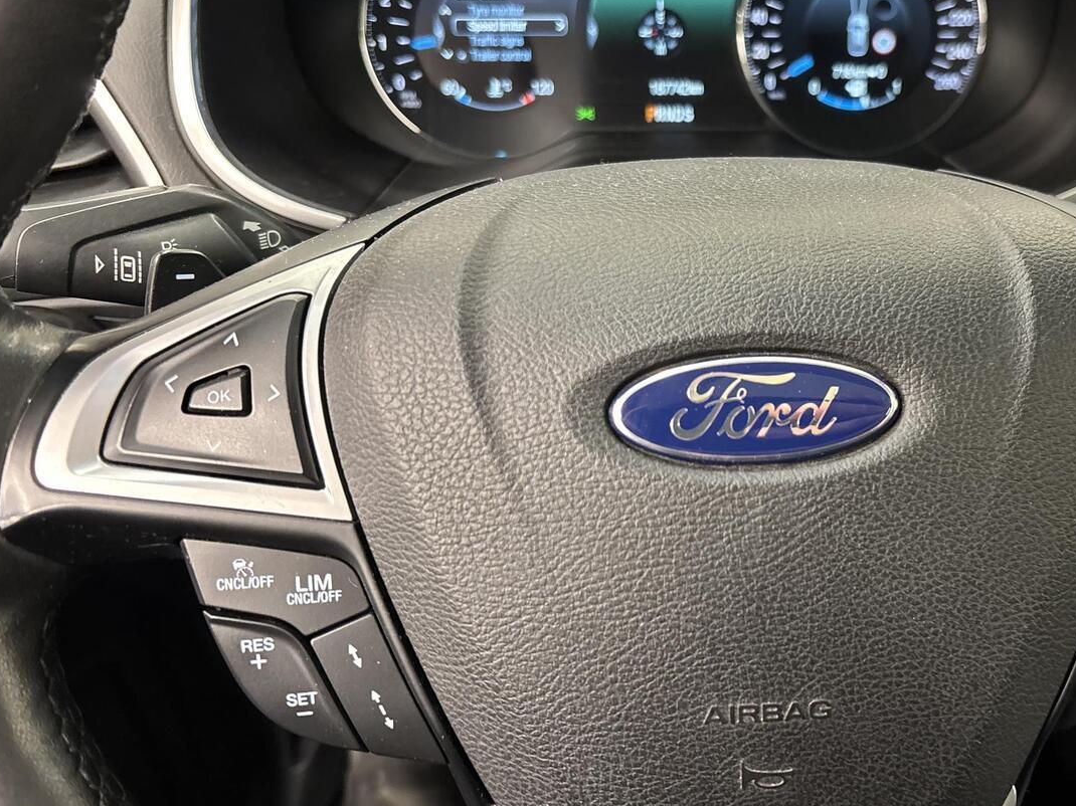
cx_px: 712
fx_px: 1088
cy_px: 376
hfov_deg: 51.7
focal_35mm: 35
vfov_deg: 40.7
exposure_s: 1/42
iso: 500
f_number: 1.6
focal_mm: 5.96
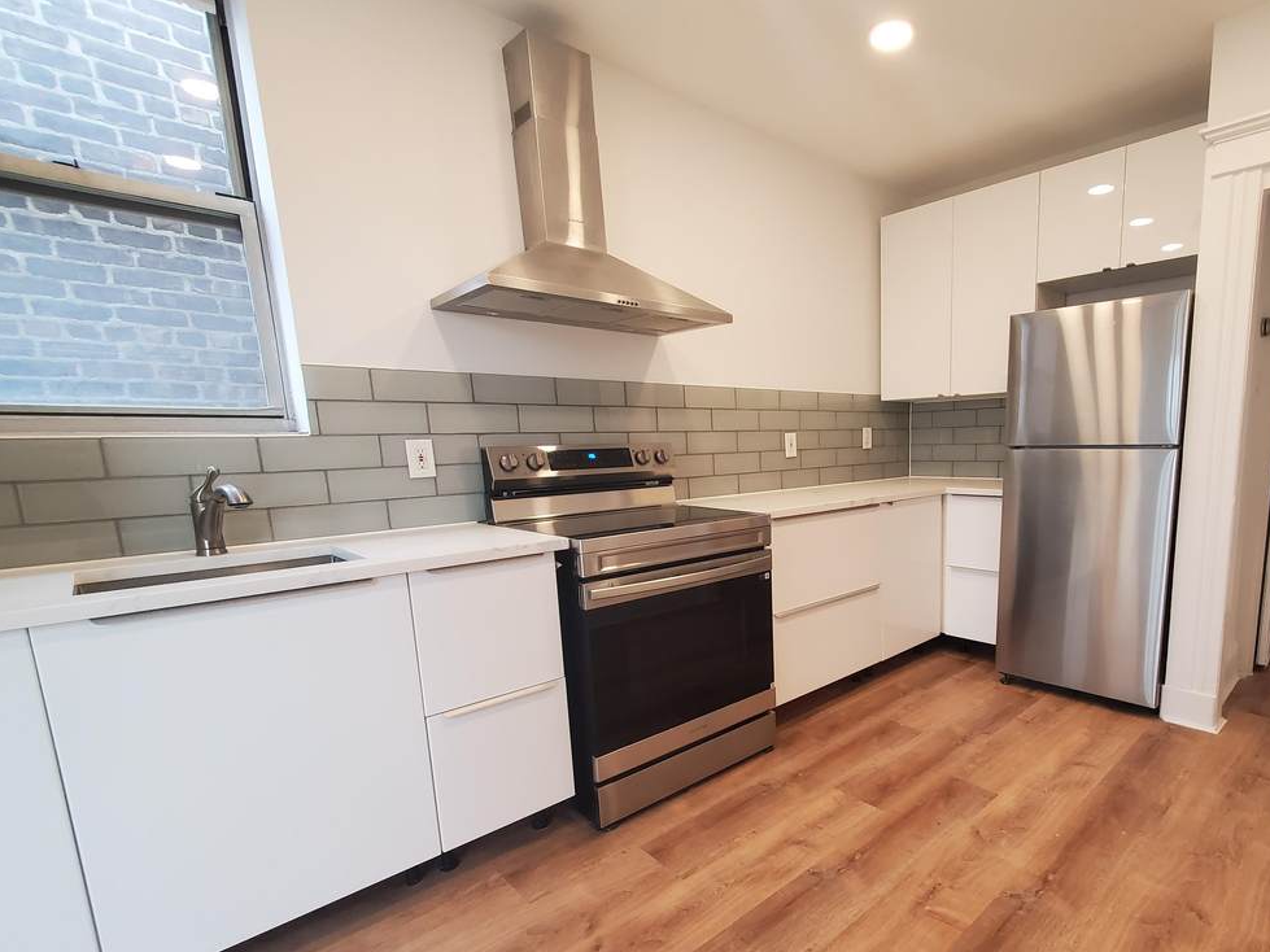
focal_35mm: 17
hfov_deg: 88.9
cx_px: 807
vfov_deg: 74.1
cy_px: 558
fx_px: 624
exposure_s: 1/60
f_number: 2.2
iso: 200
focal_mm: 1.8
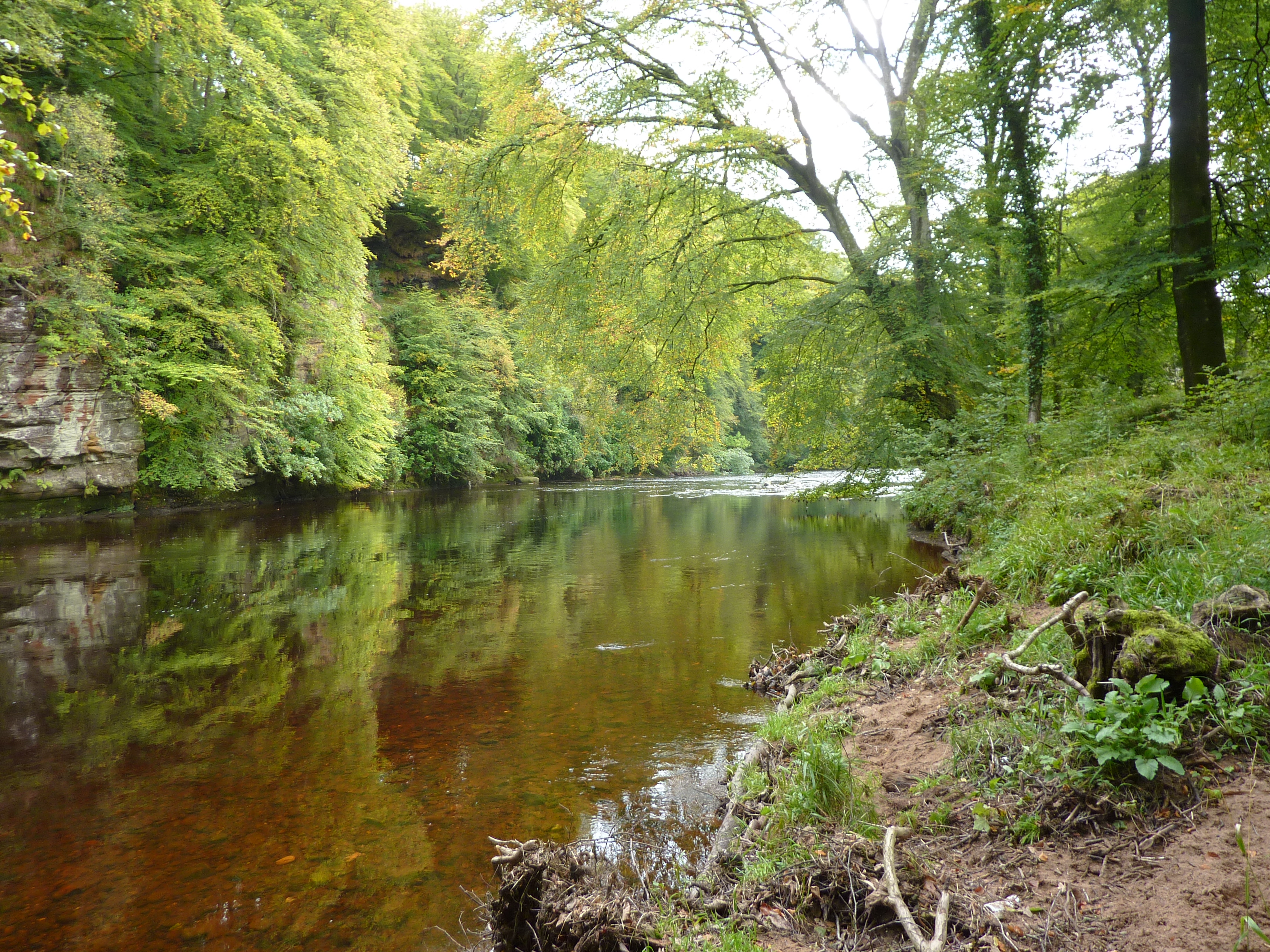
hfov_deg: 69.4
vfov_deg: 54.9
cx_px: 635
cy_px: 476
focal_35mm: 25
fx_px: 917
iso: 100
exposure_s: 1/30
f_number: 3.3
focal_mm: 4.1
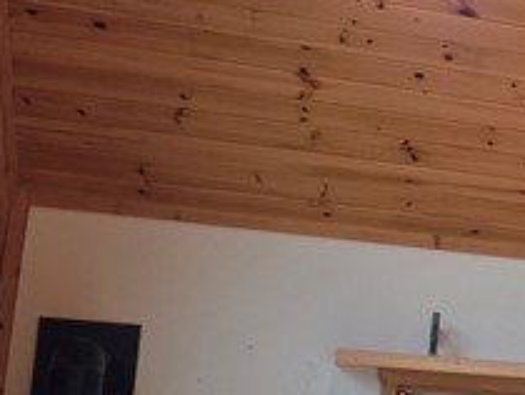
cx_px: 1098
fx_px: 1701
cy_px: 335
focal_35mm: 112
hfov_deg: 14.2
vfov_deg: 13.2
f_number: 1.7
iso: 160
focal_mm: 6.3
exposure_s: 1/120
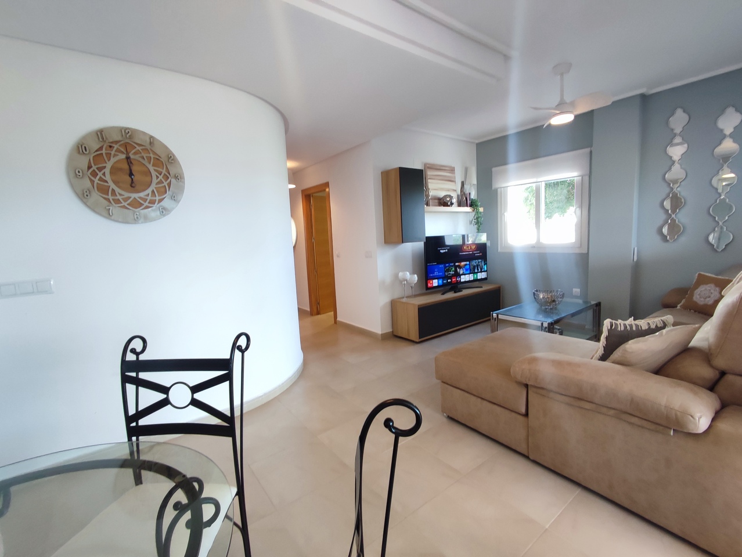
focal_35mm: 16
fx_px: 343
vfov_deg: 78.2
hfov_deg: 94.5
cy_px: 278
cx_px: 371
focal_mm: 1.65
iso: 155
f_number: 2.2
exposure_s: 1/50
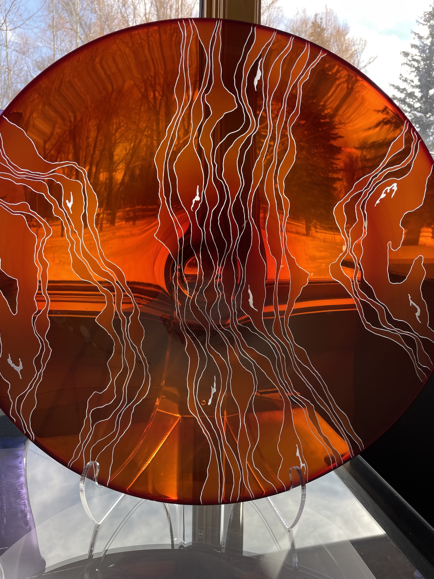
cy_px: 290
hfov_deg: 53.1
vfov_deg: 67.3
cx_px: 217
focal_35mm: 26
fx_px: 435
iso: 32
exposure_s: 1/307
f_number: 1.6
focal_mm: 4.2
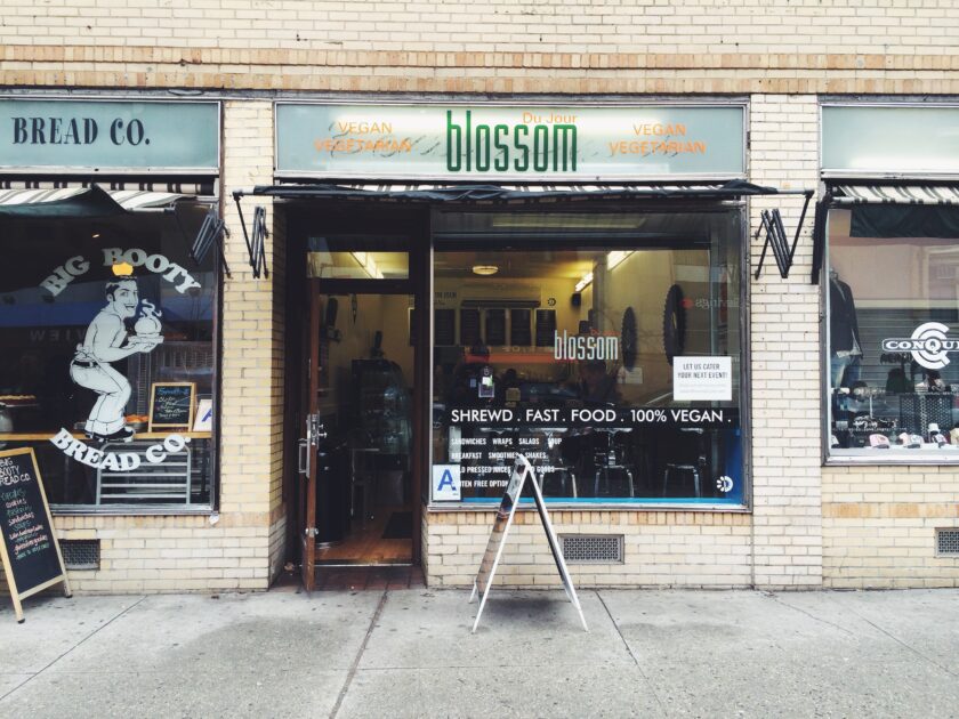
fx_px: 831
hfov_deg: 60.0
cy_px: 360
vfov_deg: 46.8
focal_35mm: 30
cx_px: 480
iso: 32
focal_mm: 4.12
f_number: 2.2
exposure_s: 1/203
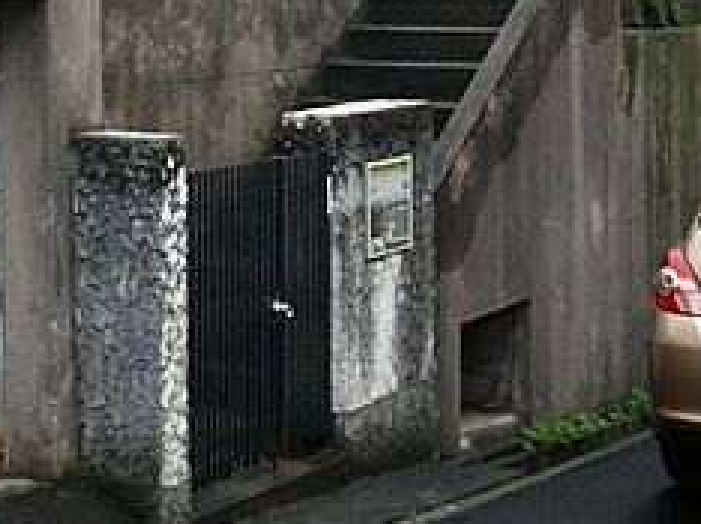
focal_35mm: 95
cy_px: -48
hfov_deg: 20.2
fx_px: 1922
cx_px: 45
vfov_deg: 15.2
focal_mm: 6.2
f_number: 2.8
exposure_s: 1/125
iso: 160
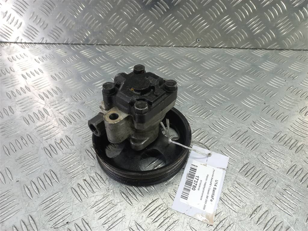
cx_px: 154
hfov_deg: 69.4
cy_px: 116
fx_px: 222
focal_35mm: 25
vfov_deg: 54.9
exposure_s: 1/50
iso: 80
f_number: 1.8
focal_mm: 4.6
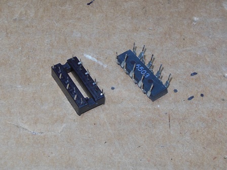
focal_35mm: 38
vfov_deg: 37.7
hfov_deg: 49.0
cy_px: 85
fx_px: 249
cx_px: 114
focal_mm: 6.8
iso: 125
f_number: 7.2
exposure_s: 1/60
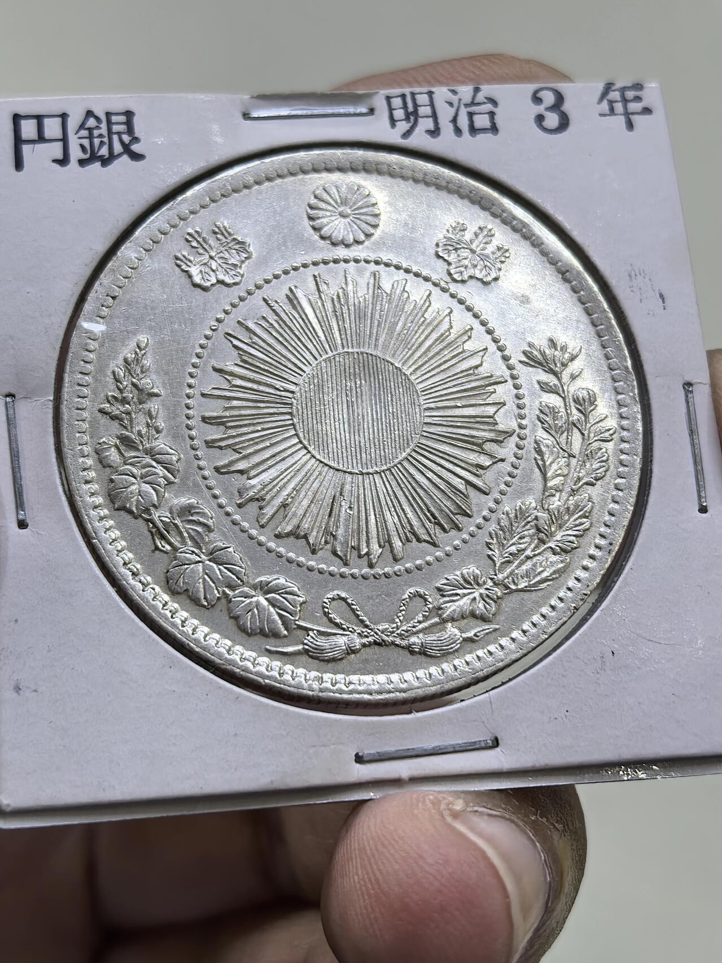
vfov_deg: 33.8
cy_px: 472
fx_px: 1585
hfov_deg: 25.7
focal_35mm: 57
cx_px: 345
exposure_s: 1/50
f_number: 2
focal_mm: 6.98
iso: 320
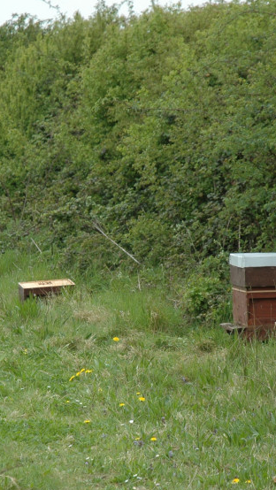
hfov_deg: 9.6
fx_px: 1651
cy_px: 254
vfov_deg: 16.9
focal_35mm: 127
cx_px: 180
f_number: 4.5
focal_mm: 70
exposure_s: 1/250
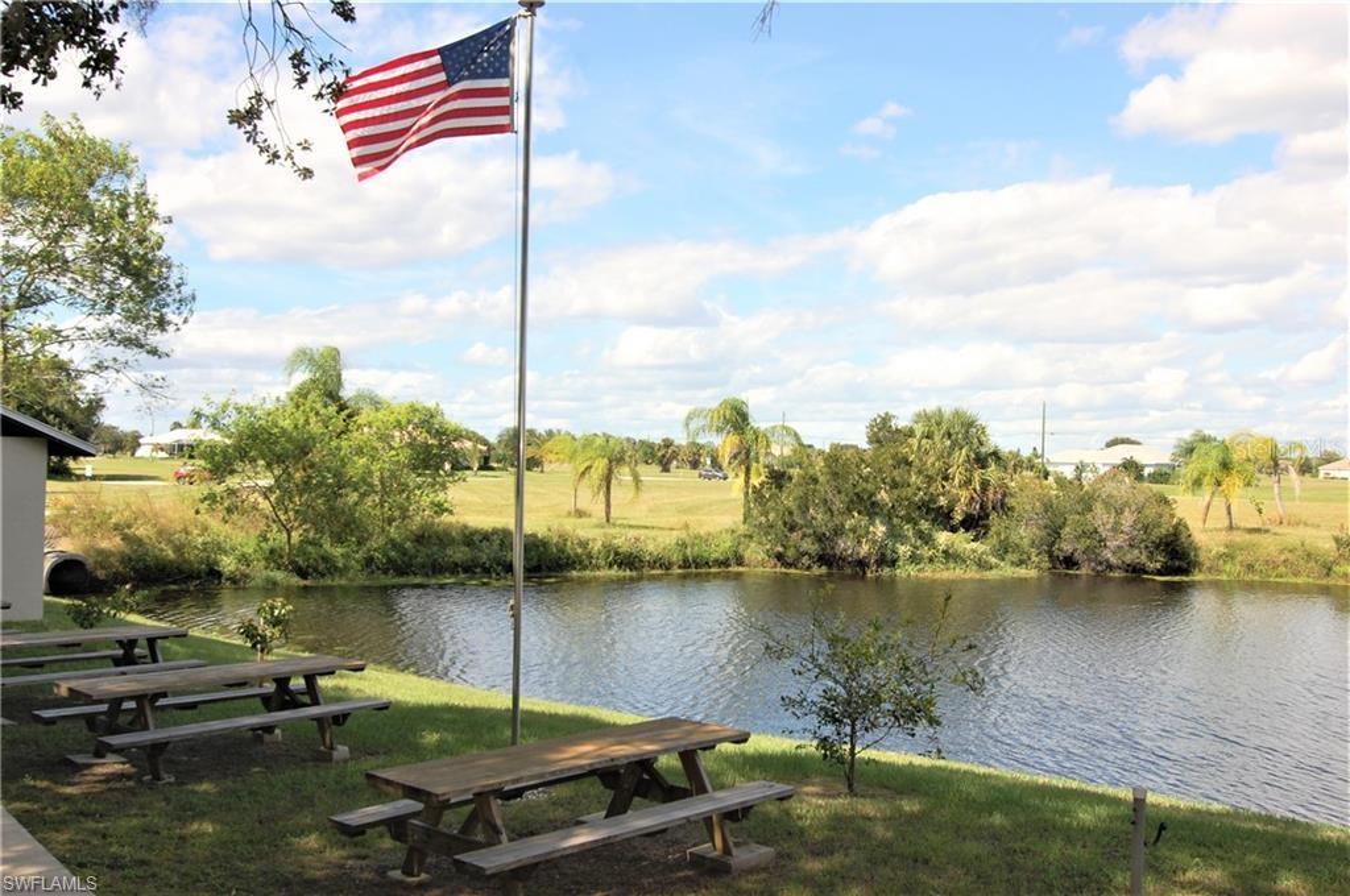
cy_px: 448
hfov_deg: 53.2
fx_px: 1348
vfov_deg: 36.8
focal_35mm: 36
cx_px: 675
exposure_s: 1/320
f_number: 9
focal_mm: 24
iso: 200
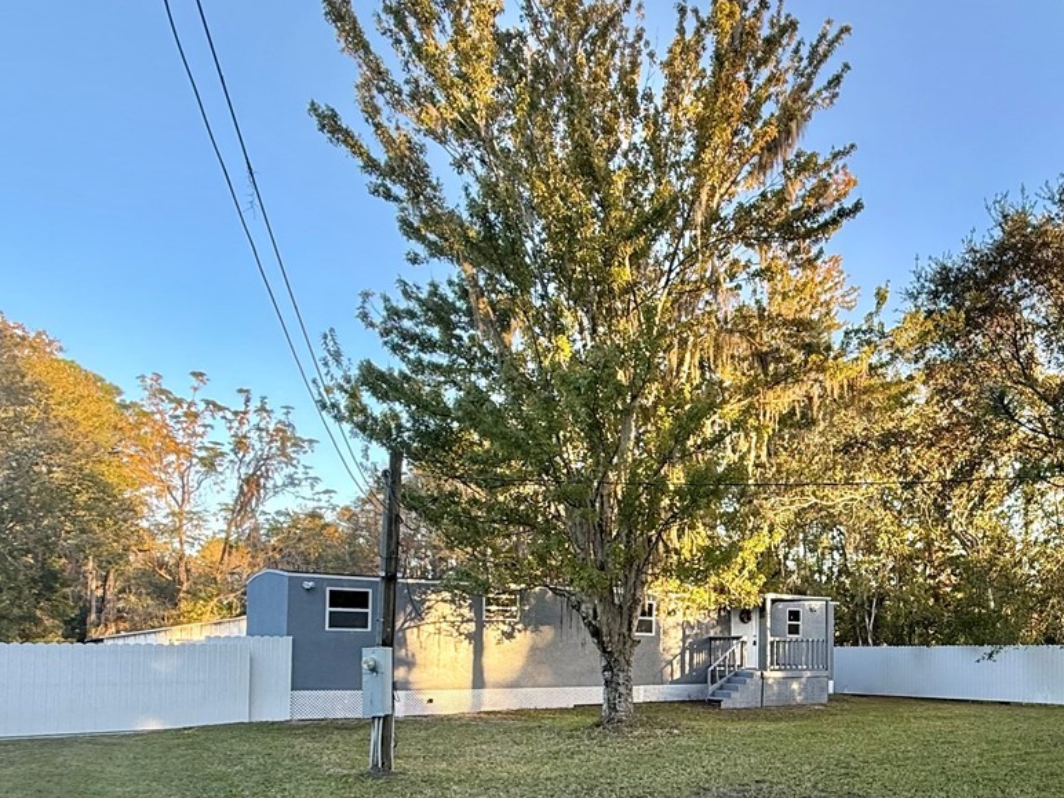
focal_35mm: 29
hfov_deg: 57.8
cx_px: 826
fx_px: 891
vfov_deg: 45.9
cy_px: 630
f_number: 2.2
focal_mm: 2.22
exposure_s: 1/142
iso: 64
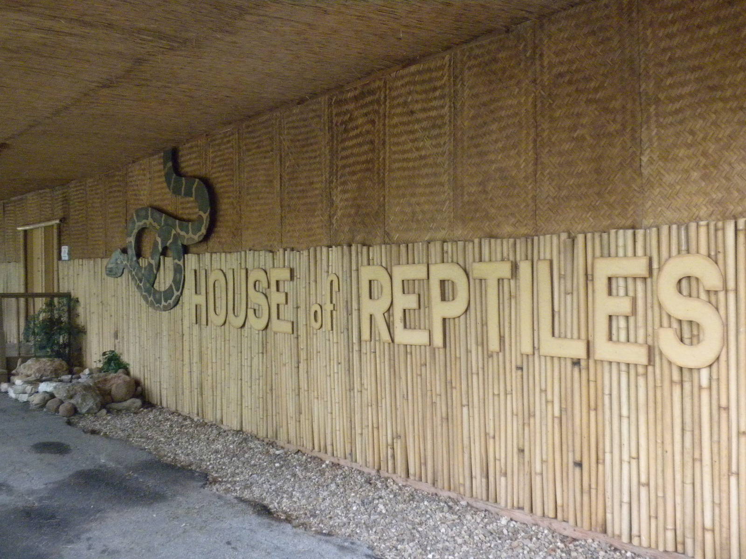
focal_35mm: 37
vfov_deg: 38.7
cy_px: 280
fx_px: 797
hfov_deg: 50.1
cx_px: 373
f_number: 3.5
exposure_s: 1/148
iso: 634
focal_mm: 6.6
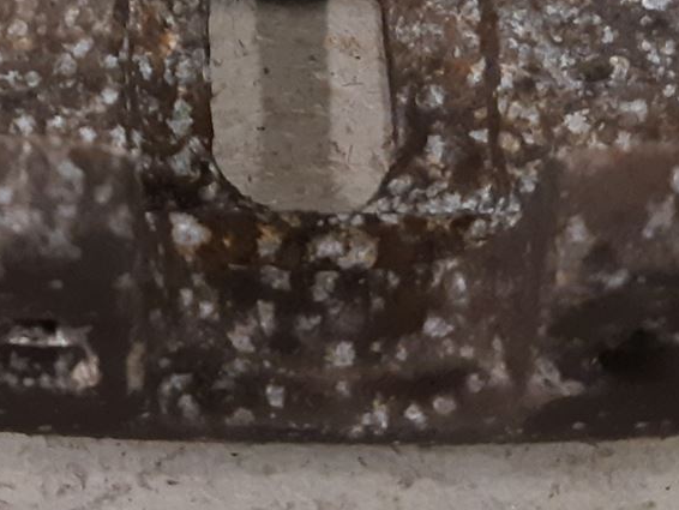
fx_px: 1845
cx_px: 71
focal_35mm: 94
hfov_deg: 20.4
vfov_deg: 15.2
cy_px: -104
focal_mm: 3.93
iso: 250
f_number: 1.7
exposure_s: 1/50
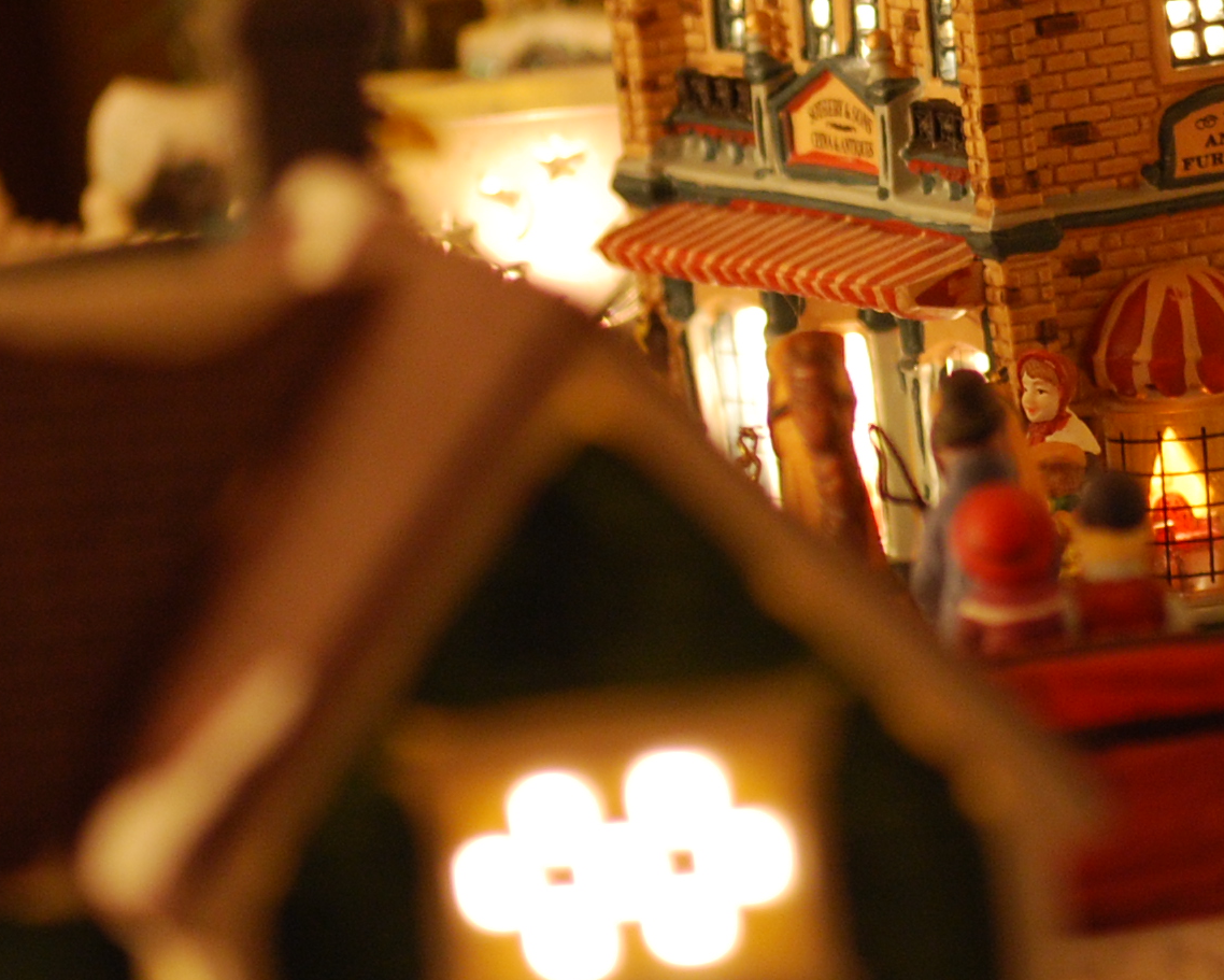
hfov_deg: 5.4
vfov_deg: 4.3
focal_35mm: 360
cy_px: -184
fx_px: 13030
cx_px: 967
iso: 400
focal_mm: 75
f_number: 4.2
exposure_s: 1/1.3
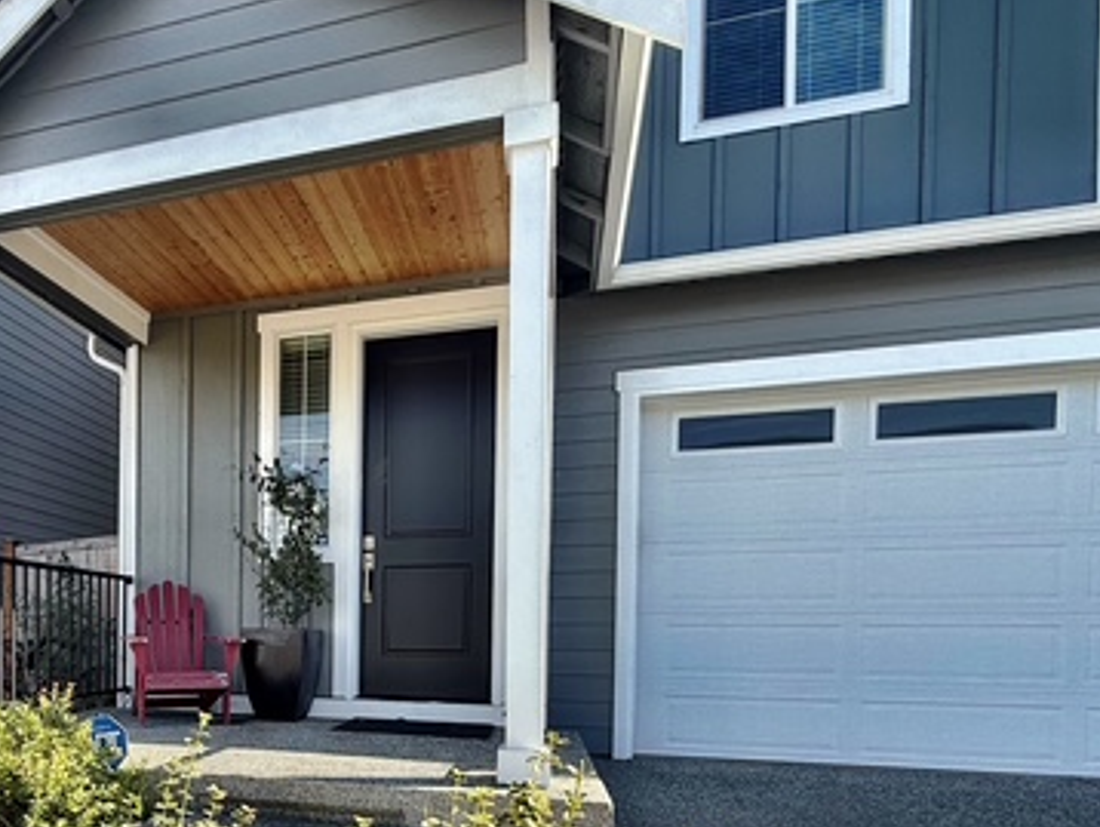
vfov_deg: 51.5
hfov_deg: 65.5
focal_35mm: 25
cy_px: 661
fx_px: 795
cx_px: 289
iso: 50
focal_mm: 2.22
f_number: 2.2
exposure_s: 1/789
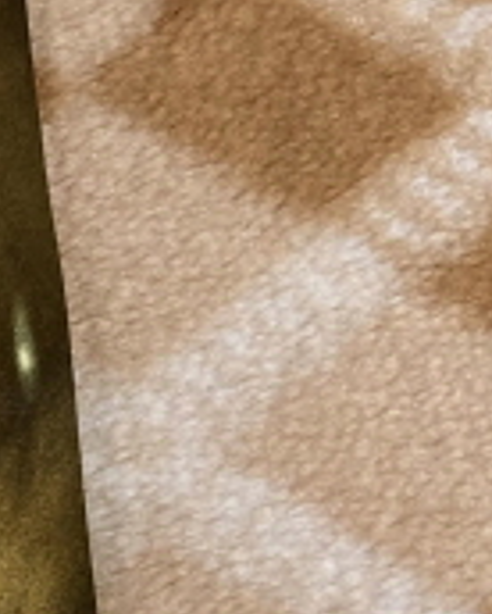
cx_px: -528
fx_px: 2308
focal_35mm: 127
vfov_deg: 14.6
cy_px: 739
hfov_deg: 11.0
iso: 64
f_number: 1.8
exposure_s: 1/50
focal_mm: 3.99
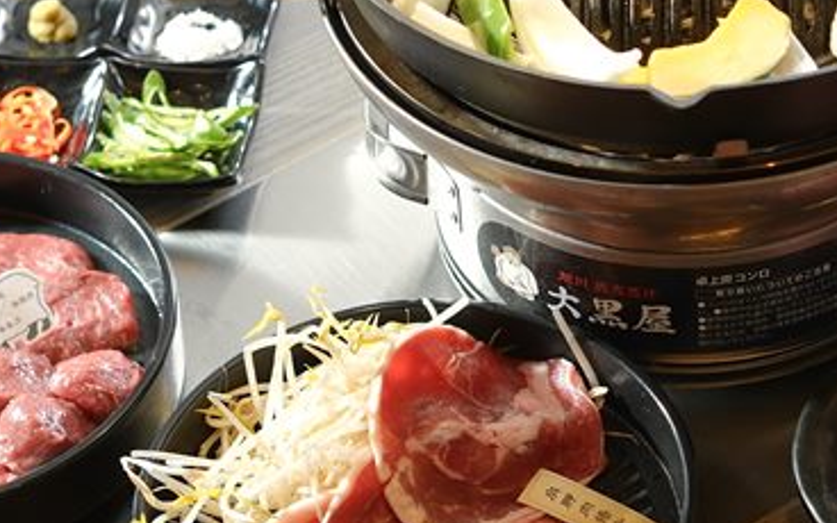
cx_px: 637
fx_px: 3787
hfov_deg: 12.6
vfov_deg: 7.9
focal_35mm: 166
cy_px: 357
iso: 160
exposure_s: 1/160
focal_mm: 33
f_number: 2.2
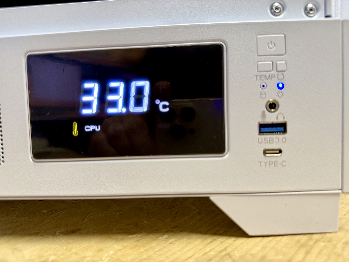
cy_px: 131
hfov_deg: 71.6
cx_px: 174
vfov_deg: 56.8
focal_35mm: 24
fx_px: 242
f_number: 1.78
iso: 200
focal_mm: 6.76
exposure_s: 1/120
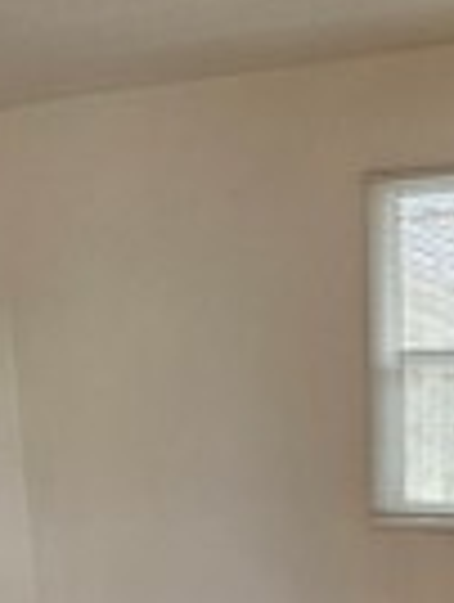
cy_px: 657
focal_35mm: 62
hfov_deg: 23.7
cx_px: 238
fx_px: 1081
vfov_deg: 28.4
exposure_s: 1/60
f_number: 2.2
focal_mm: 2.2
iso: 160
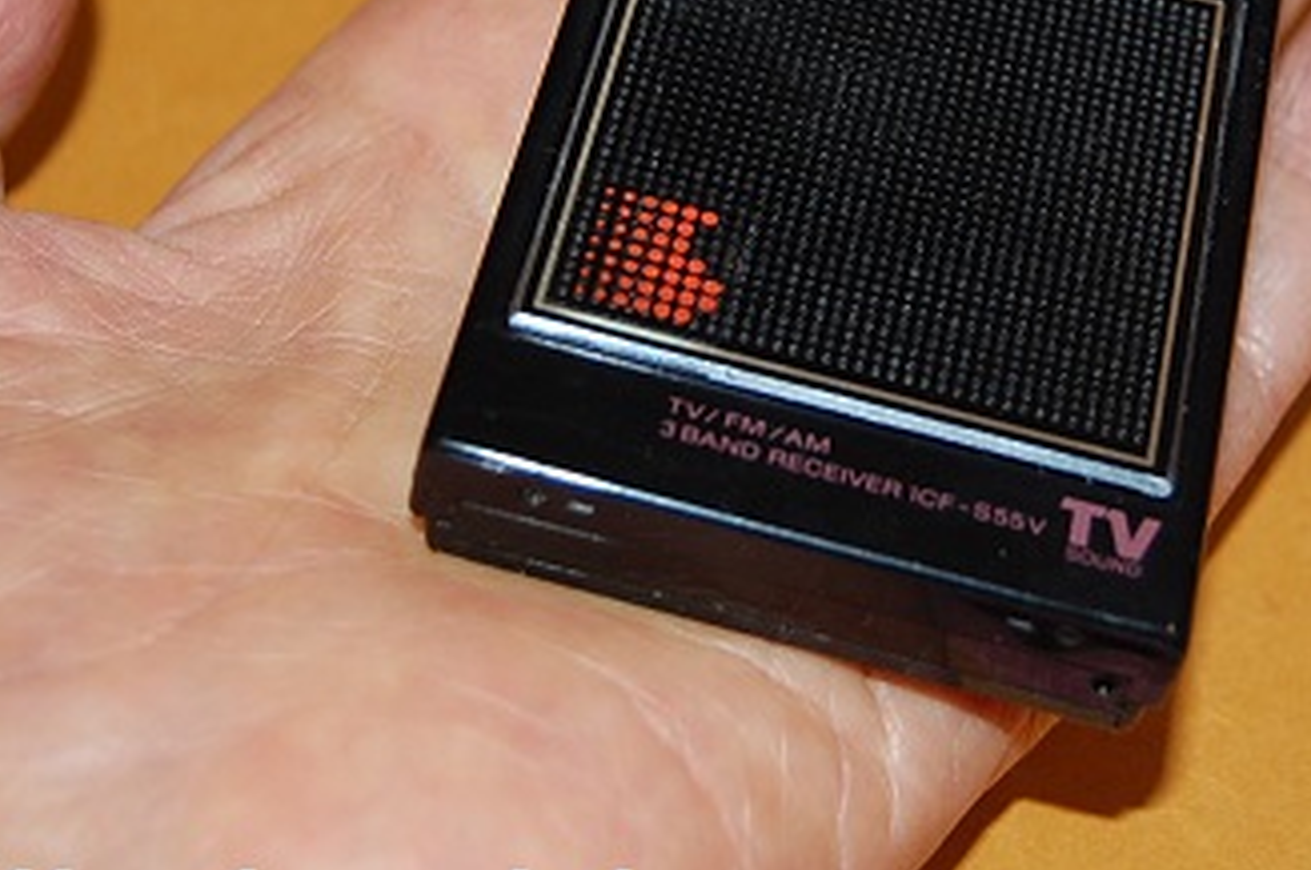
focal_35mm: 94
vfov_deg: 14.4
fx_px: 3418
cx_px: 830
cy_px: 190
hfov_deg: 21.7
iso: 400
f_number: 4.5
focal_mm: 32
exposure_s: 1/60
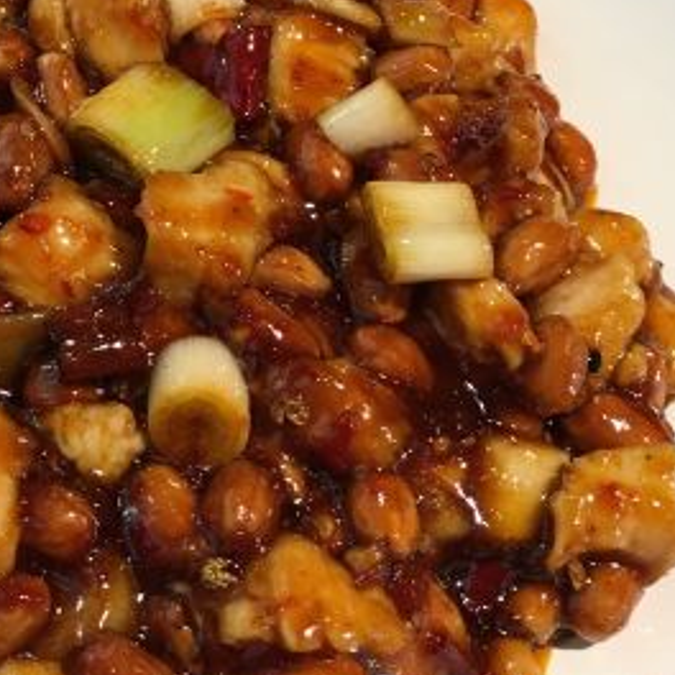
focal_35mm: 68
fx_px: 1500
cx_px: 84
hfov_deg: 24.7
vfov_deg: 25.2
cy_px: 198
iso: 50
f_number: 2.2
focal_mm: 4.15
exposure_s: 1/33
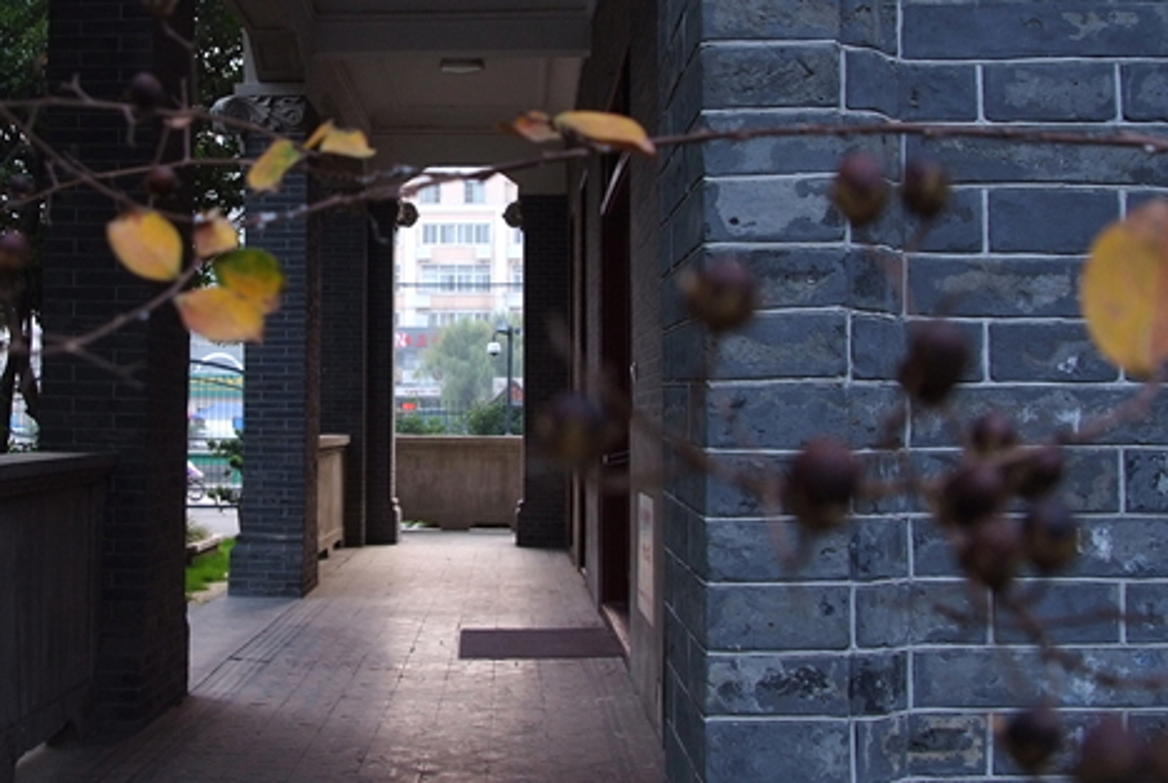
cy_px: 338
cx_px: 348
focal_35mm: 92
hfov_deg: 22.0
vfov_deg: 14.9
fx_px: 2990
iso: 400
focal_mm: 32
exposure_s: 1/114
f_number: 5.6
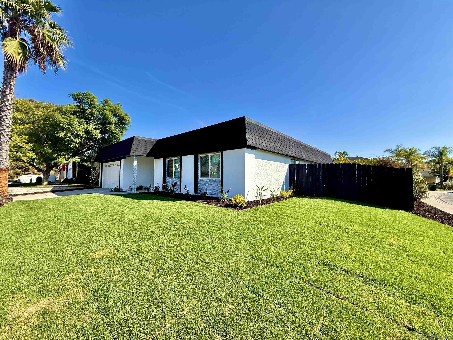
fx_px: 183
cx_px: 226
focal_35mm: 14
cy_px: 170
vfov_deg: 85.7
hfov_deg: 102.1
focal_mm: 2.22
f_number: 2.2
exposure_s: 1/1125
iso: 64
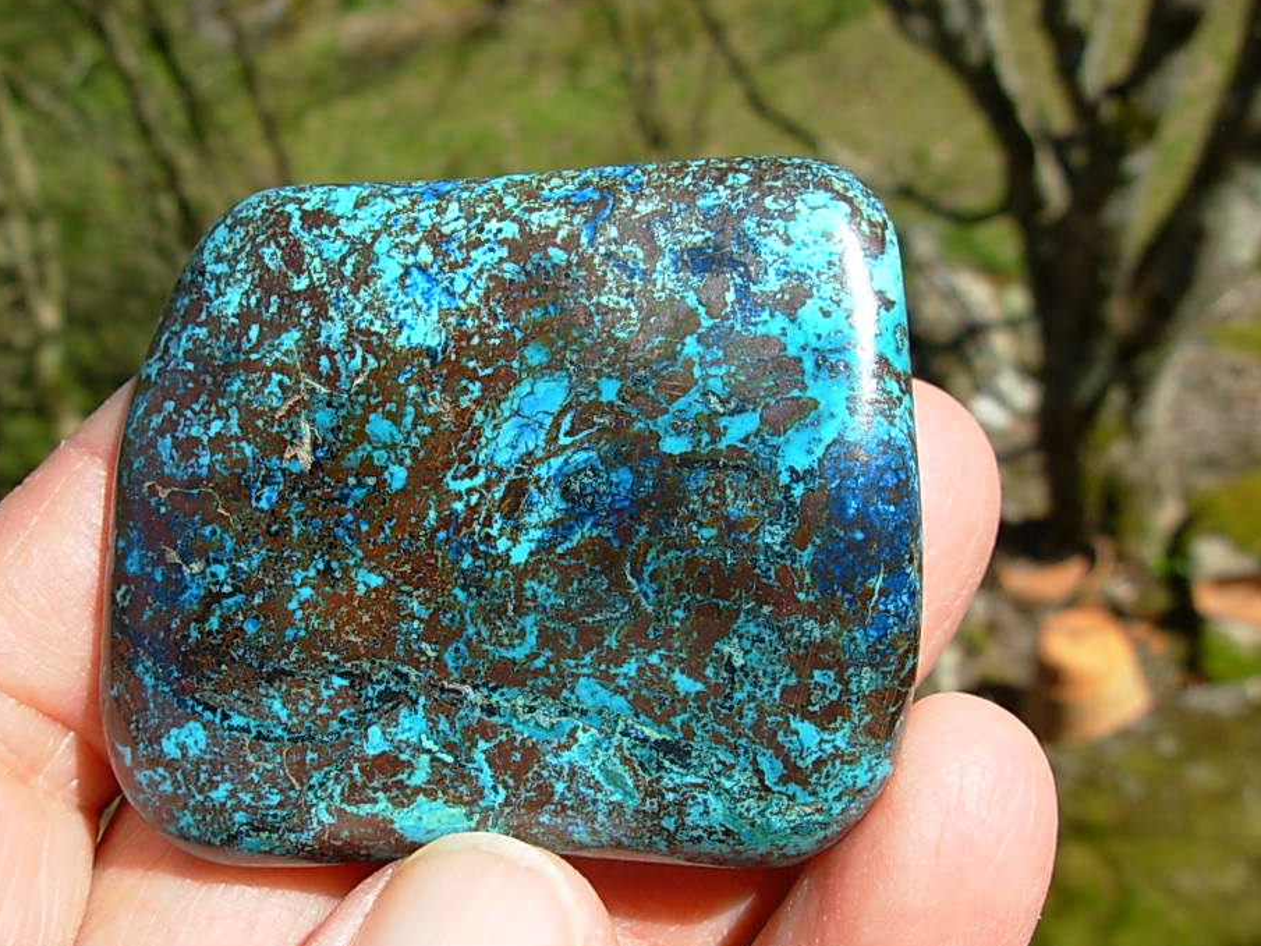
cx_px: 550
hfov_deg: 43.8
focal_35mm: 43
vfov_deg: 33.6
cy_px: 521
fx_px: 1567
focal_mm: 6.3
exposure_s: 1/431
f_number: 4.9
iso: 50
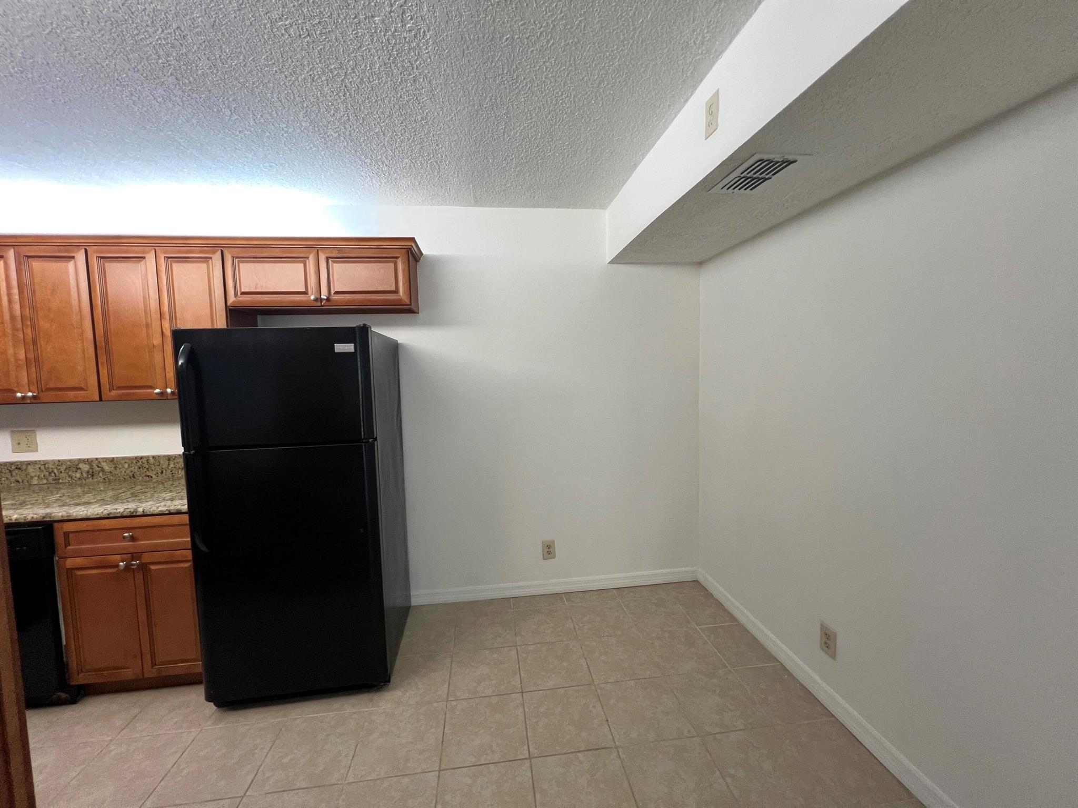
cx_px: 539
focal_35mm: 13
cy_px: 404
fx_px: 405
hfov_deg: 106.2
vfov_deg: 89.9
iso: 160
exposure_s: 1/60
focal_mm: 1.57
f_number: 1.8
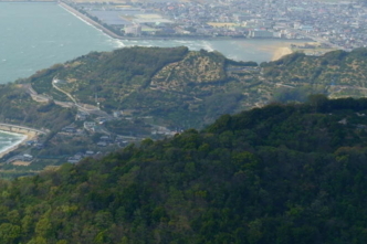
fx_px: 1416
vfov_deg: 9.8
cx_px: -80
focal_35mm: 139
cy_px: 24
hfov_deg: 14.3
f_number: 4
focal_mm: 16.39
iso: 125
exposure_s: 1/160
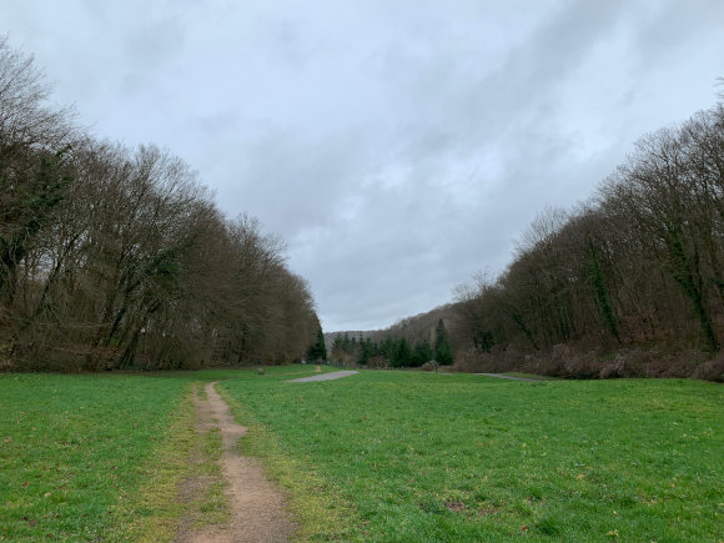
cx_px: 362
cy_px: 272
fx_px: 544
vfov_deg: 53.1
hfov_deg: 67.3
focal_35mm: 26
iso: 25
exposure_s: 1/962
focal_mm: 4.25
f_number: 1.8
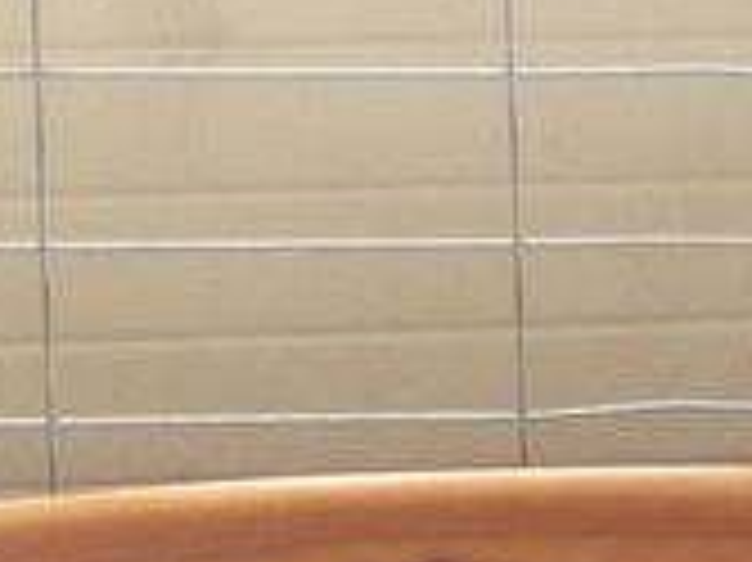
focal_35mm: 180
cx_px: 275
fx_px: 3908
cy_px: 1084
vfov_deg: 7.9
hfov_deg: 11.0
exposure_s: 1/30
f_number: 3.3
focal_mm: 5.2
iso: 400
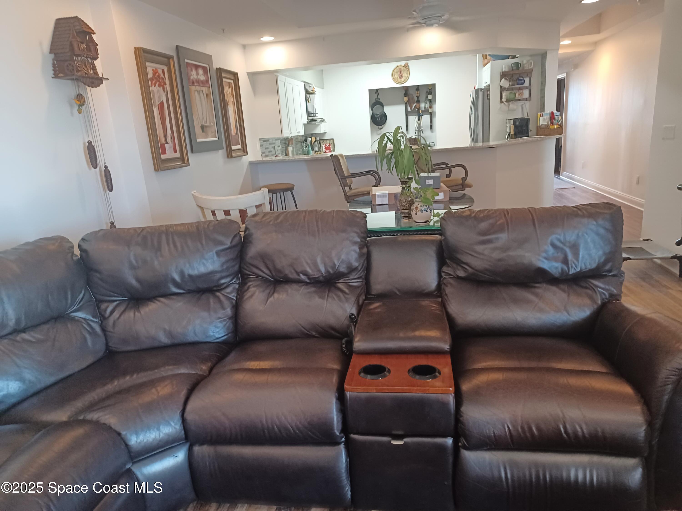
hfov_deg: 69.4
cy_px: 256
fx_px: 493
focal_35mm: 25
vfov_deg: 54.9
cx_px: 341
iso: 400
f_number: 1.8
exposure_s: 1/24
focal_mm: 4.6
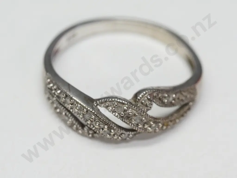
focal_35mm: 120
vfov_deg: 12.3
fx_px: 821
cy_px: 89
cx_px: 118
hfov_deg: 16.4
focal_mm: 60
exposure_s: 1/80
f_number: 5
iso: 1600
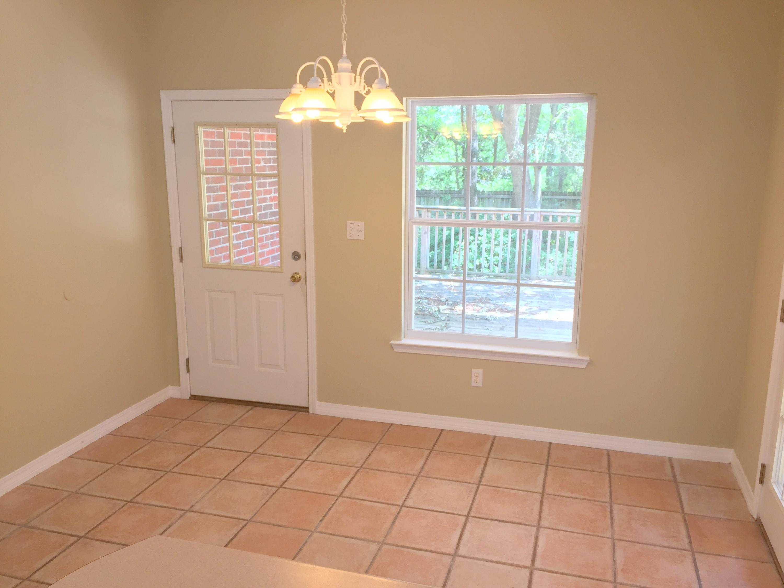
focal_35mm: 29
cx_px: 392
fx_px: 657
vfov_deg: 48.2
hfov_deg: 61.7
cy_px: 294
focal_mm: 4.15
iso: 40
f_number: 2.2
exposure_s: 1/30
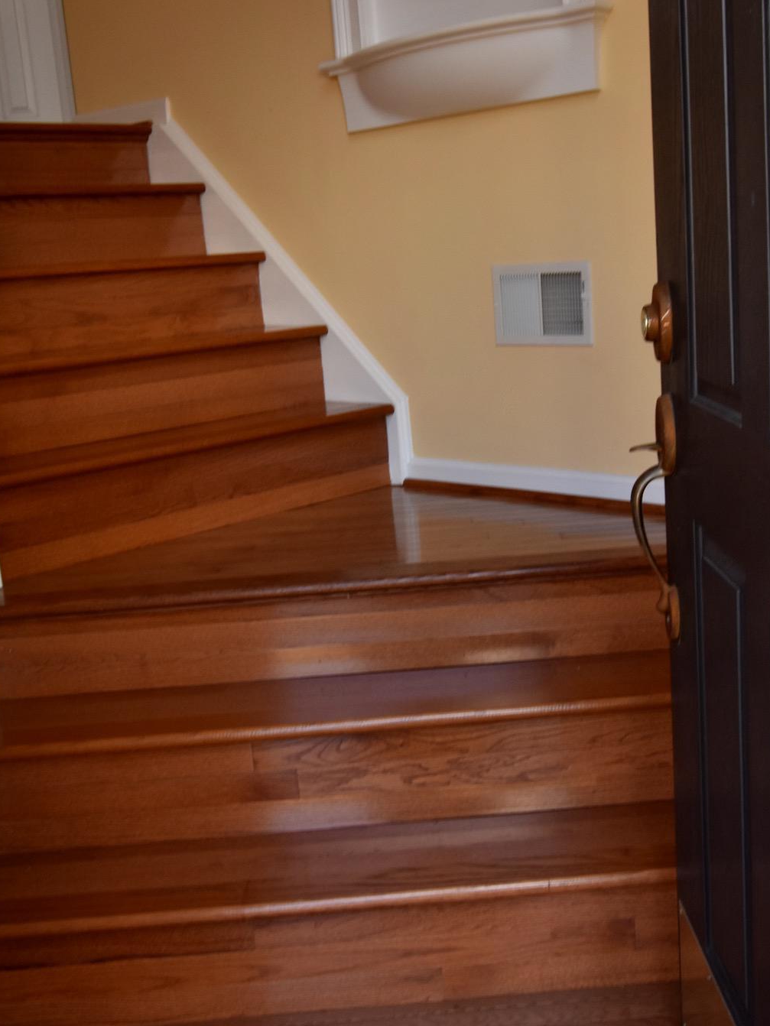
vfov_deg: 42.9
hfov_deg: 32.8
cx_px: 445
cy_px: 521
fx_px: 1305
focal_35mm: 44
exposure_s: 1/160
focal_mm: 20
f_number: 6.3
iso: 400
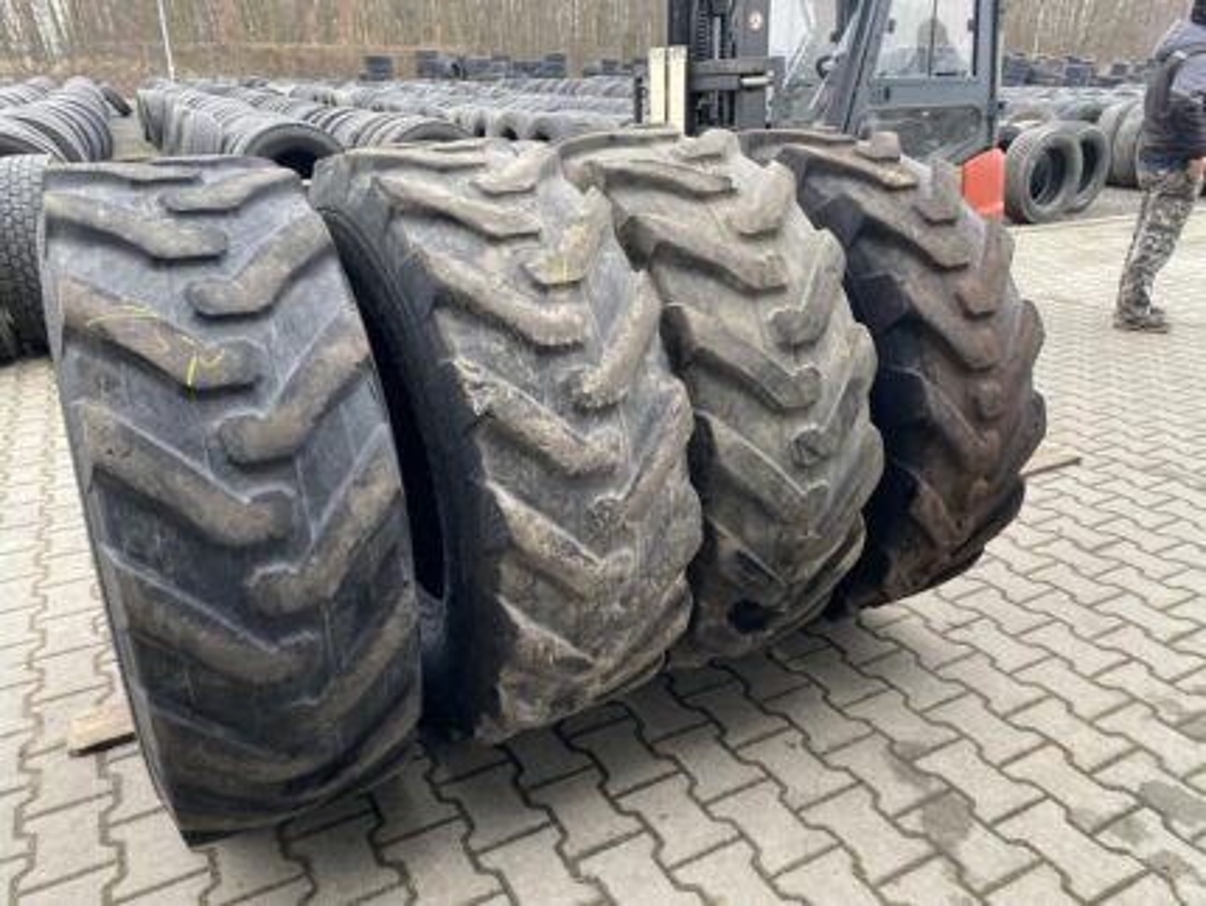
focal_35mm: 26
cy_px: 453
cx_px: 603
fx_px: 906
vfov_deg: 53.1
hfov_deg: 67.3
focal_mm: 4.25
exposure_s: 1/107
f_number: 1.8
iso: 125
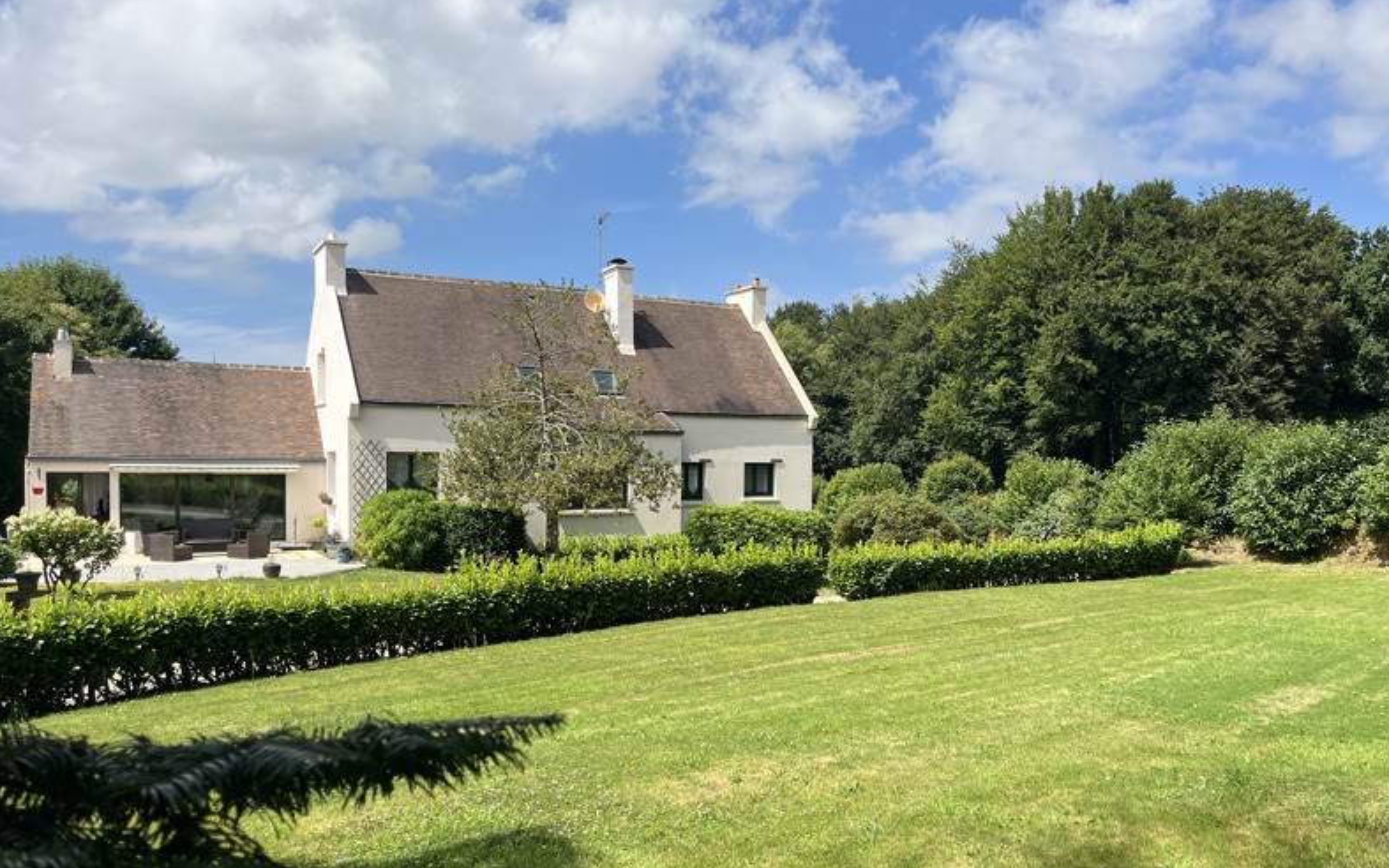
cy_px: 498
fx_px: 1060
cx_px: 702
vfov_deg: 44.4
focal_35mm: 28
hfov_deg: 66.5
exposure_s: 1/3413
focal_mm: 5.1
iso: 50
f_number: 1.6
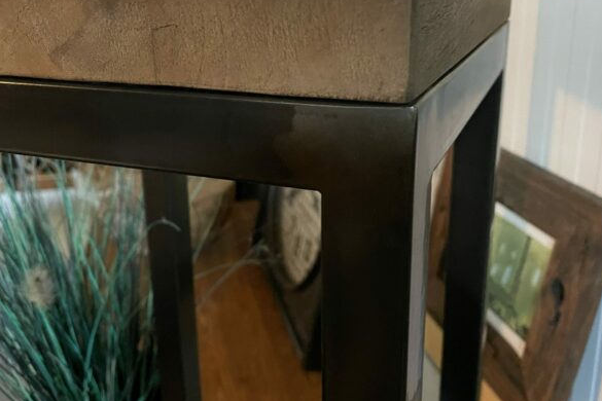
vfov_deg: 35.9
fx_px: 619
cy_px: 168
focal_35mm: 37
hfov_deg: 51.9
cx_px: 300
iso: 500
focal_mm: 4.2
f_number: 1.6
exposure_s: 1/25
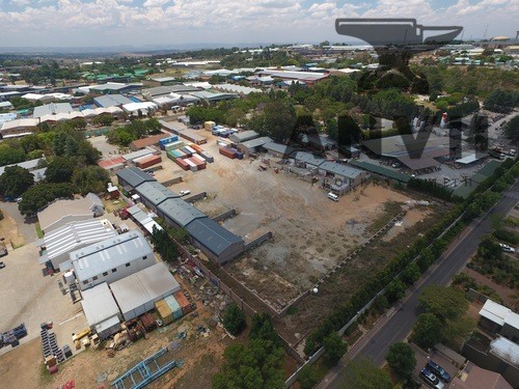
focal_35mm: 20
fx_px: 300
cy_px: 194
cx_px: 260
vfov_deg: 66.0
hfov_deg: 81.7
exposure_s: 1/376
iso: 100
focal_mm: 3.61
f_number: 2.8
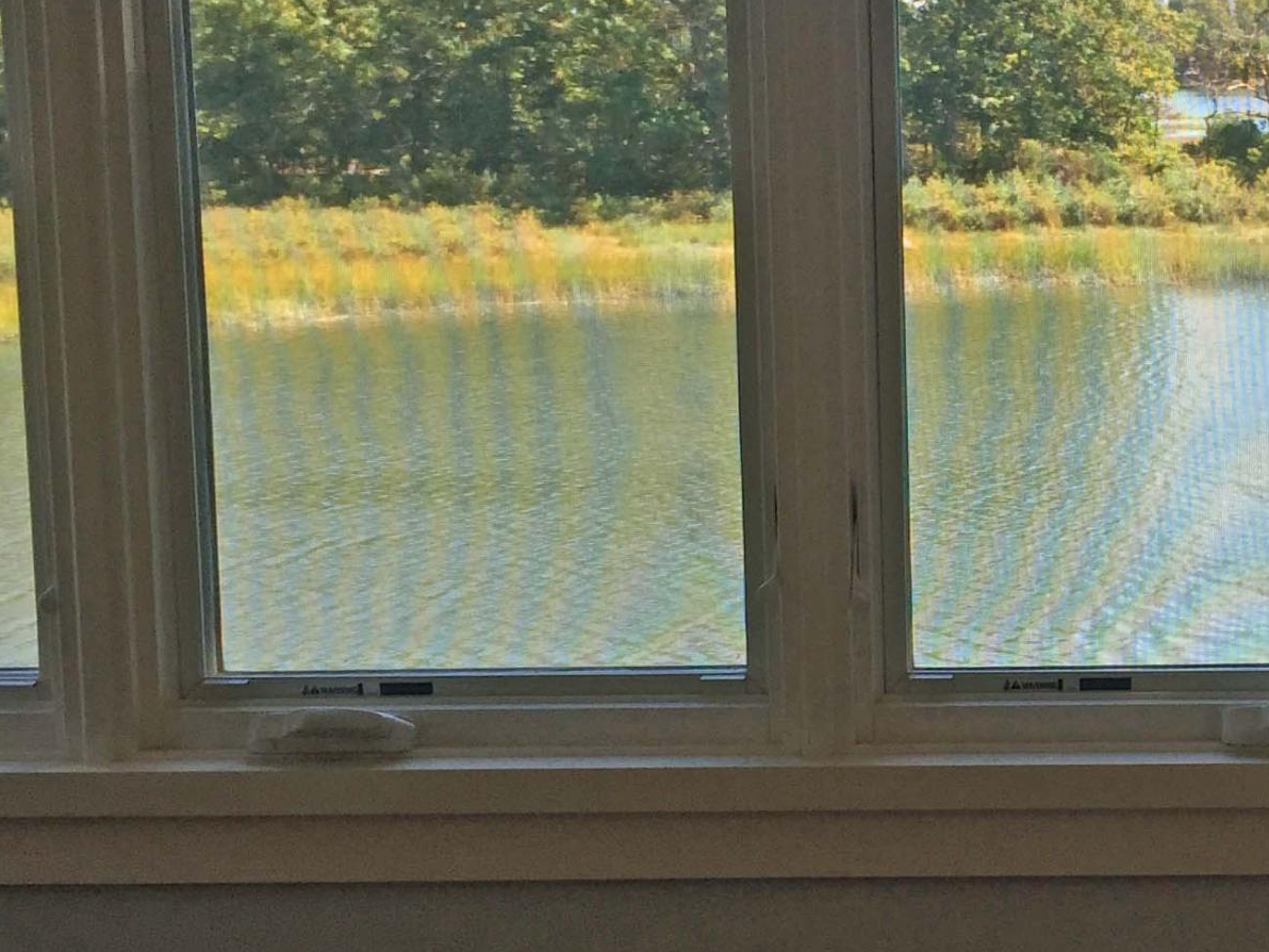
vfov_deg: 20.1
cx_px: 1284
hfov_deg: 25.3
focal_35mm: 73
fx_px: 2676
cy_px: 388
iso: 32
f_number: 2.2
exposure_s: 1/260
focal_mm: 4.15
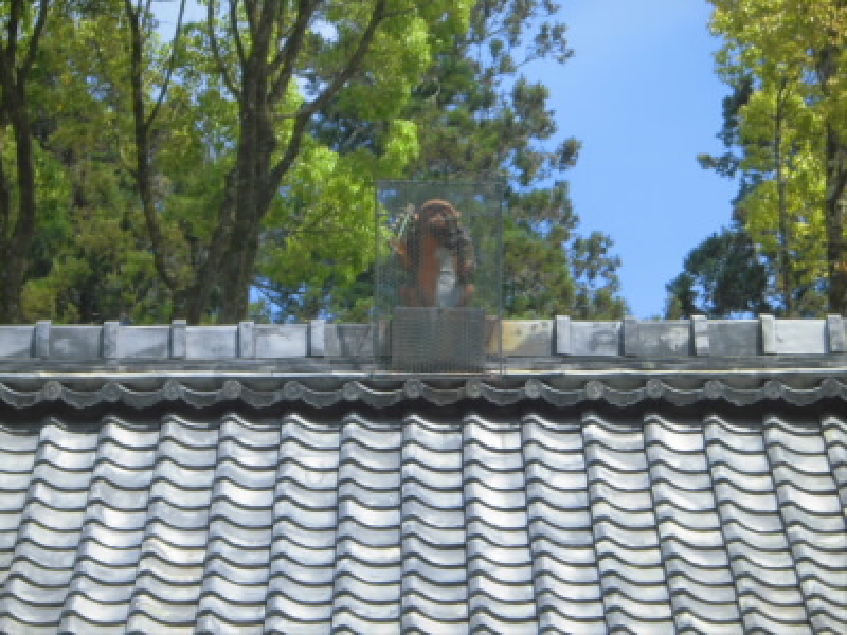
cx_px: 424
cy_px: 318
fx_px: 3817
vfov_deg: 9.5
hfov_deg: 12.7
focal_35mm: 156
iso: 100
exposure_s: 1/125
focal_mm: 27.6
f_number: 6.5
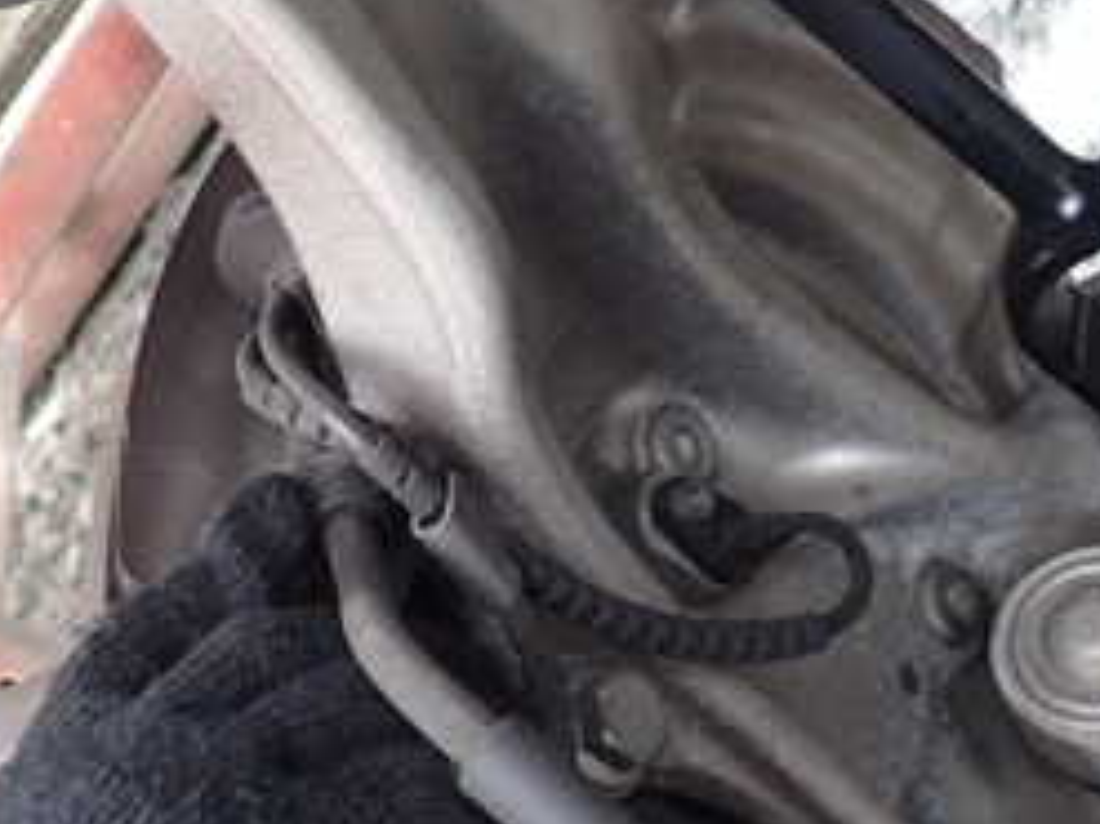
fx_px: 2319
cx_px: 503
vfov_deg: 20.0
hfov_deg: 26.7
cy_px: 232
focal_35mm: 73
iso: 200
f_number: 2.3
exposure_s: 1/40
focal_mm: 5.4
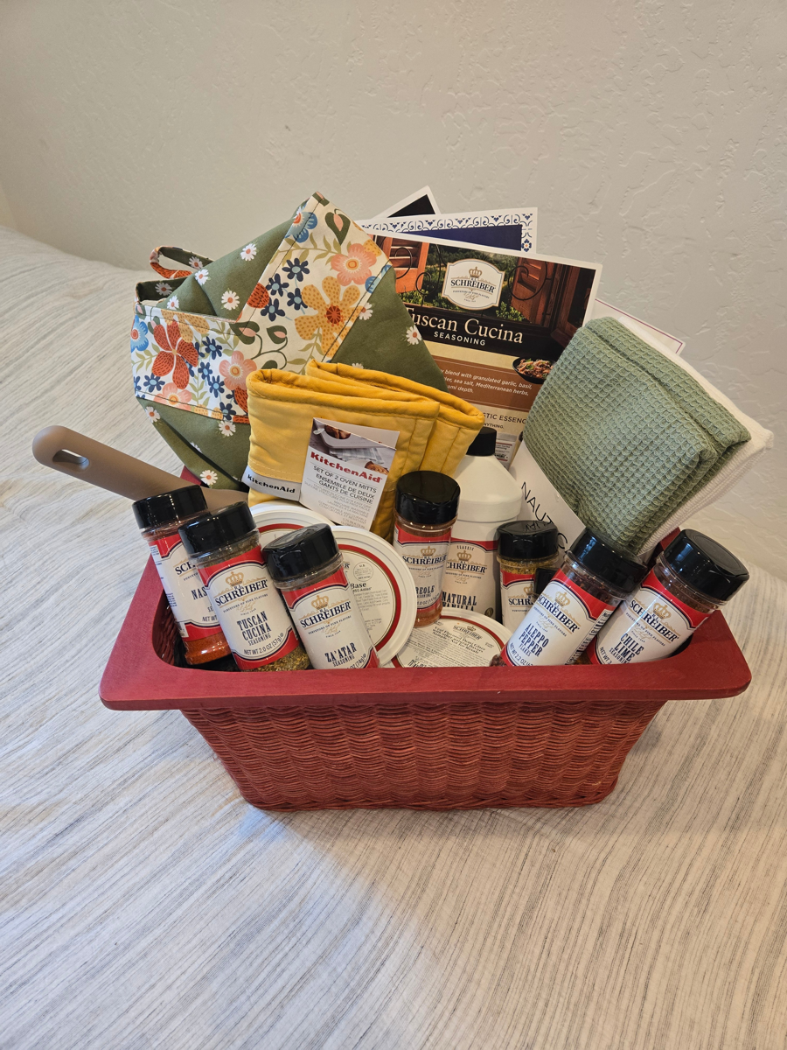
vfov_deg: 73.9
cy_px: 525
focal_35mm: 23
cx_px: 394
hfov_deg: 58.9
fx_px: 697
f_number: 1.8
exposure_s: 1/120
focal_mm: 5.4
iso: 250
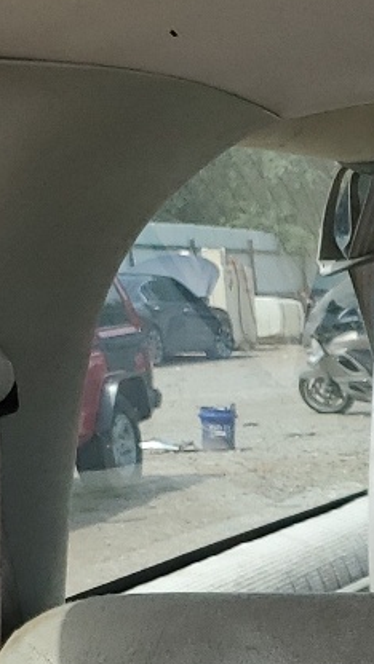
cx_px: 1034
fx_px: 1922
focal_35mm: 109
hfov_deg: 9.3
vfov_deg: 19.0
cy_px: 698
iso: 50
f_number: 1.5
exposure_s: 1/217
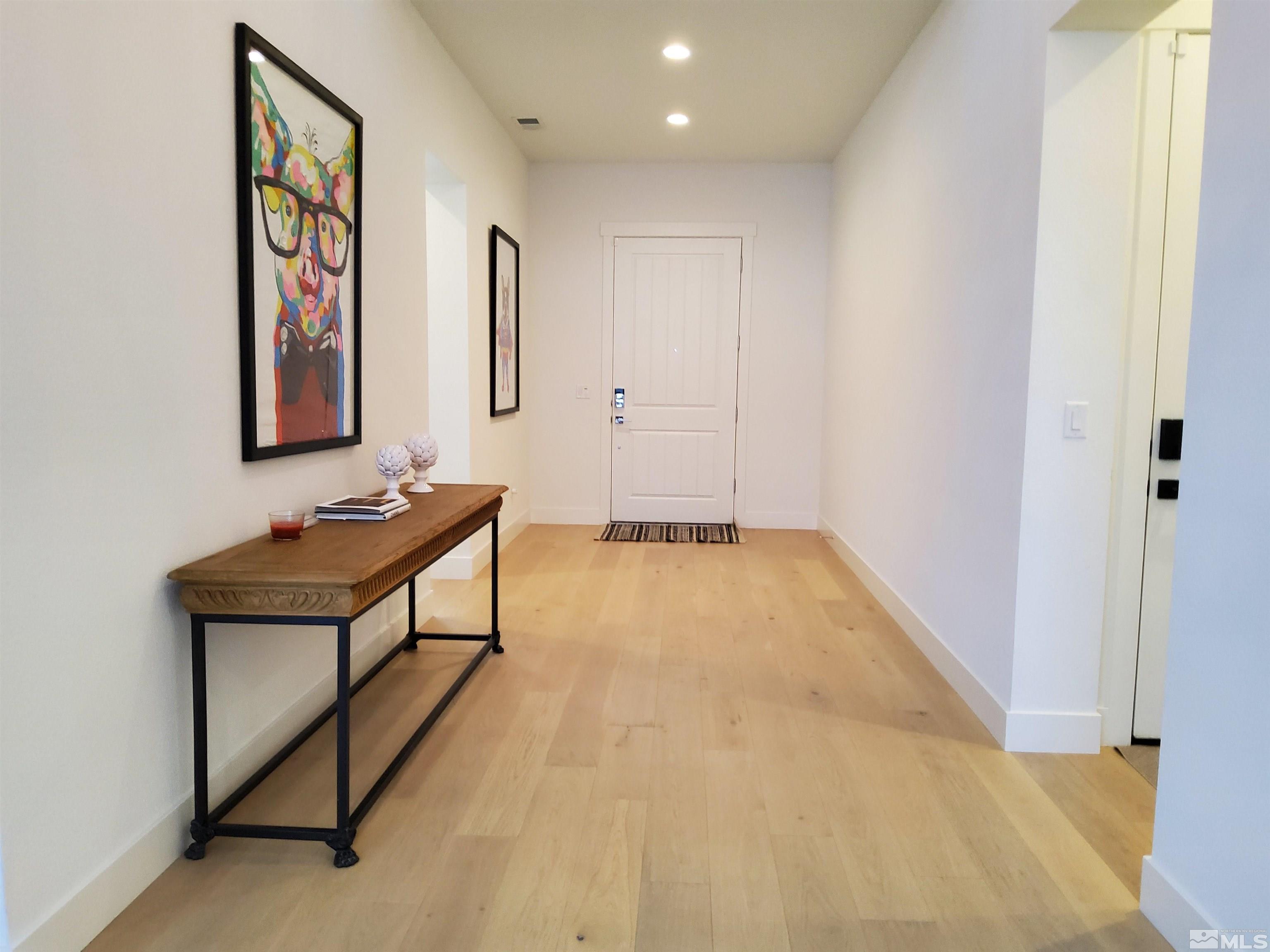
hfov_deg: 67.3
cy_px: 476
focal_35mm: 26
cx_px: 635
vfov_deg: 53.1
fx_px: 954
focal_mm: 3.08
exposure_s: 1/40
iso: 250
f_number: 2
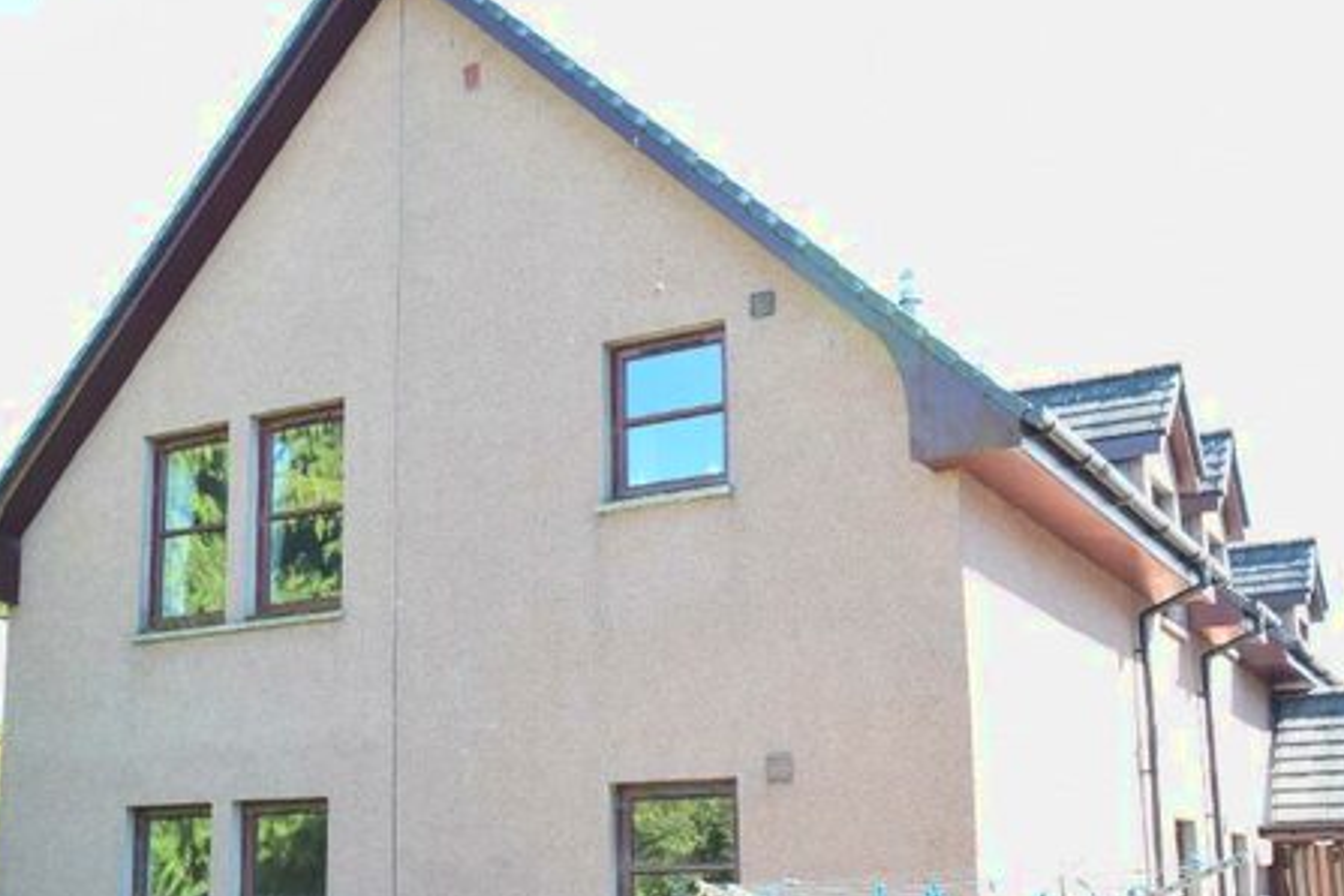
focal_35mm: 47
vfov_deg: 28.4
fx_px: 1755
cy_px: 609
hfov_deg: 41.6
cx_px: 496
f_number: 4.5
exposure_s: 1/80
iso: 200
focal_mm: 20
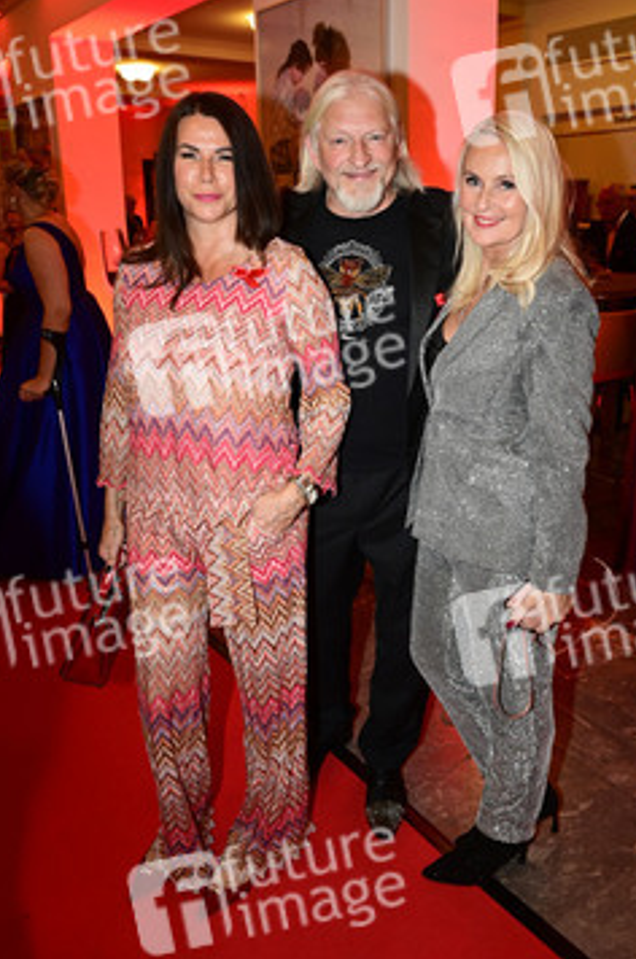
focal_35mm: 27
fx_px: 718
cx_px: 345
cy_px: 488
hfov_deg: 47.7
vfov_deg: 67.5
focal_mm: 24
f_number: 5.6
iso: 1600
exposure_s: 1/160
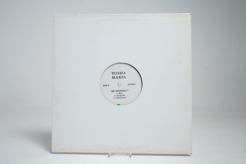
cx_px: 123
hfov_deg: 57.2
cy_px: 82
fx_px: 225
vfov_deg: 40.0
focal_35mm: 33
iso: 64
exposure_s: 1/8
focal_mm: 33
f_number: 5
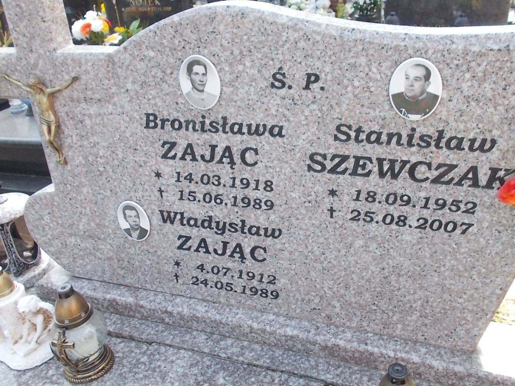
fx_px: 491
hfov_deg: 55.3
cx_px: 279
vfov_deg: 42.8
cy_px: 165
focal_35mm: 33
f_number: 3.2
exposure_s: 1/125
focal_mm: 4.6
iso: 80
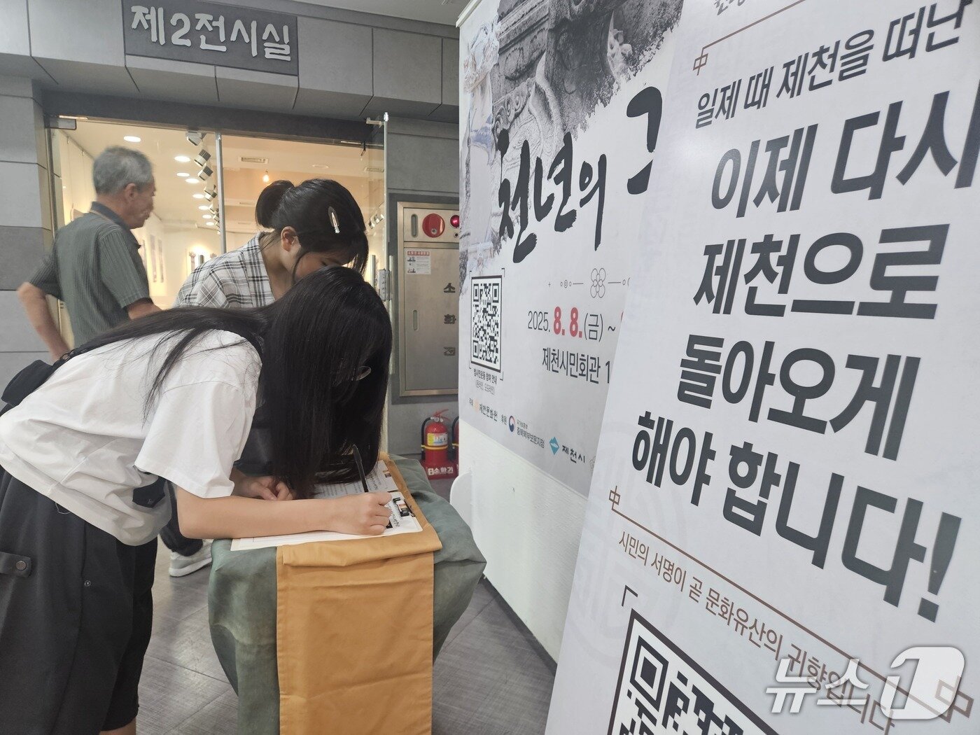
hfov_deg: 73.9
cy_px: 368
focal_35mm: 23
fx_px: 651
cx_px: 490
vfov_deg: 58.9
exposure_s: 1/120
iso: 200
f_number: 1.8
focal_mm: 5.4
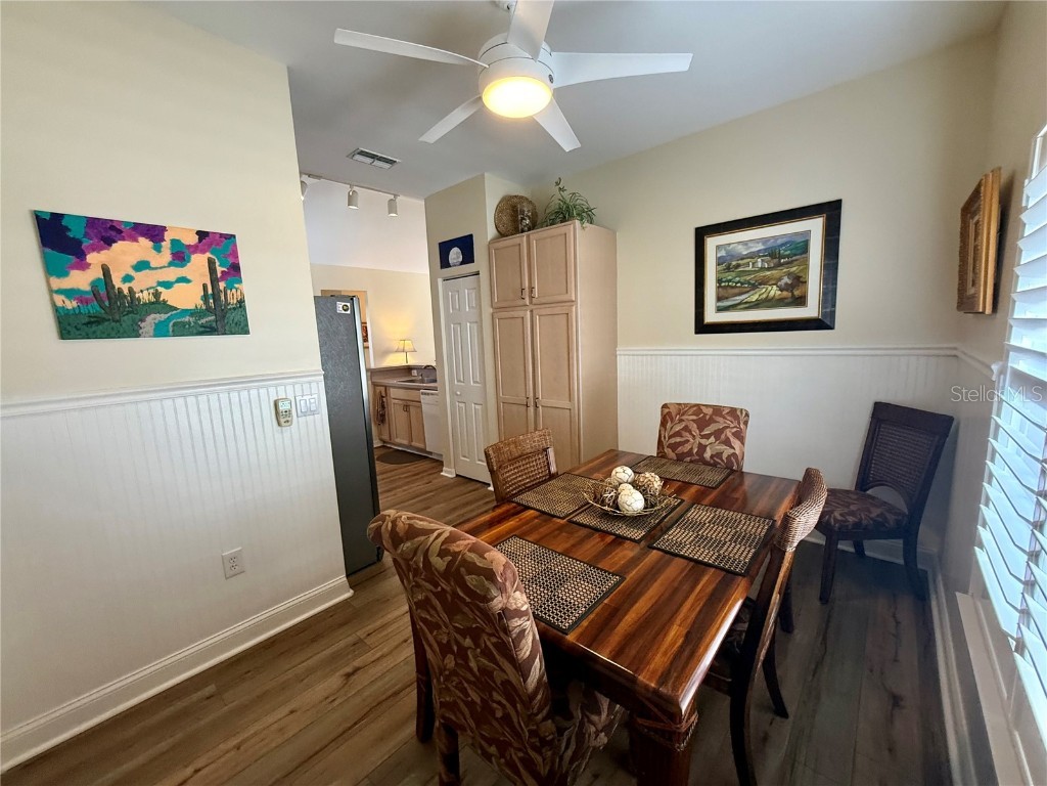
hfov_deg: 102.1
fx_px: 423
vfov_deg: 85.7
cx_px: 524
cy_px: 393
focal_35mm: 14
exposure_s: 1/60
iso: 250
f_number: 2.2
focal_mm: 2.22
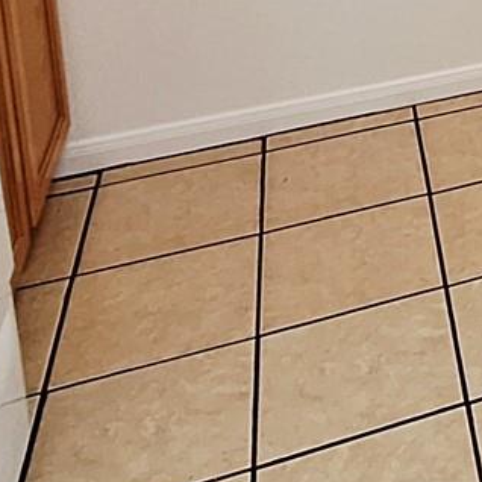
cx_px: 947
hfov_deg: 17.3
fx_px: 1166
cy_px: -305
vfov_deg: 19.4
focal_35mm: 74
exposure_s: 1/40
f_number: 2.2
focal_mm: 1.74
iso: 125
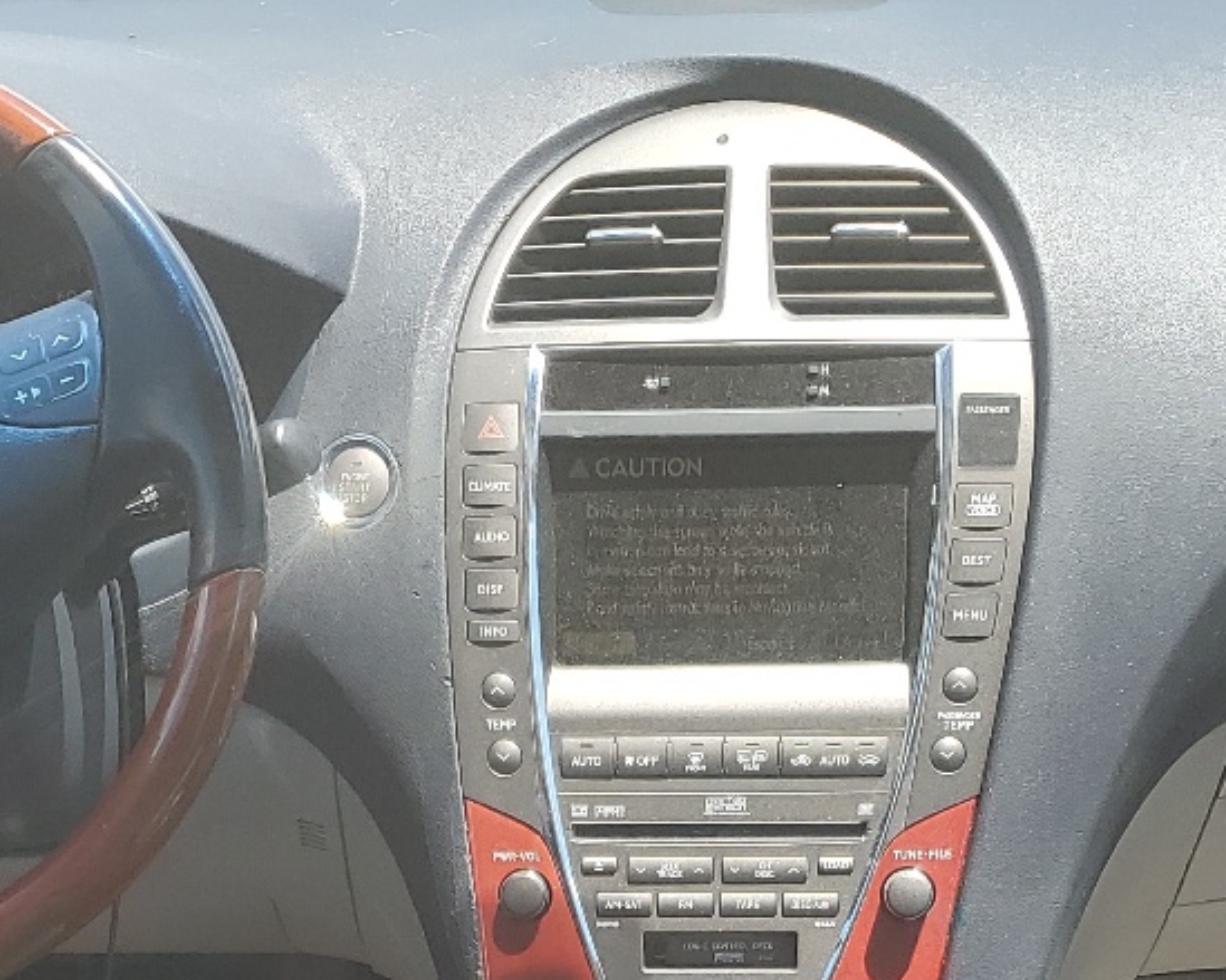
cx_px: 648
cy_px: 1306
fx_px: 2685
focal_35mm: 74
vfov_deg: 19.0
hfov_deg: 25.7
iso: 50
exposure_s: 1/769
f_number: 1.5
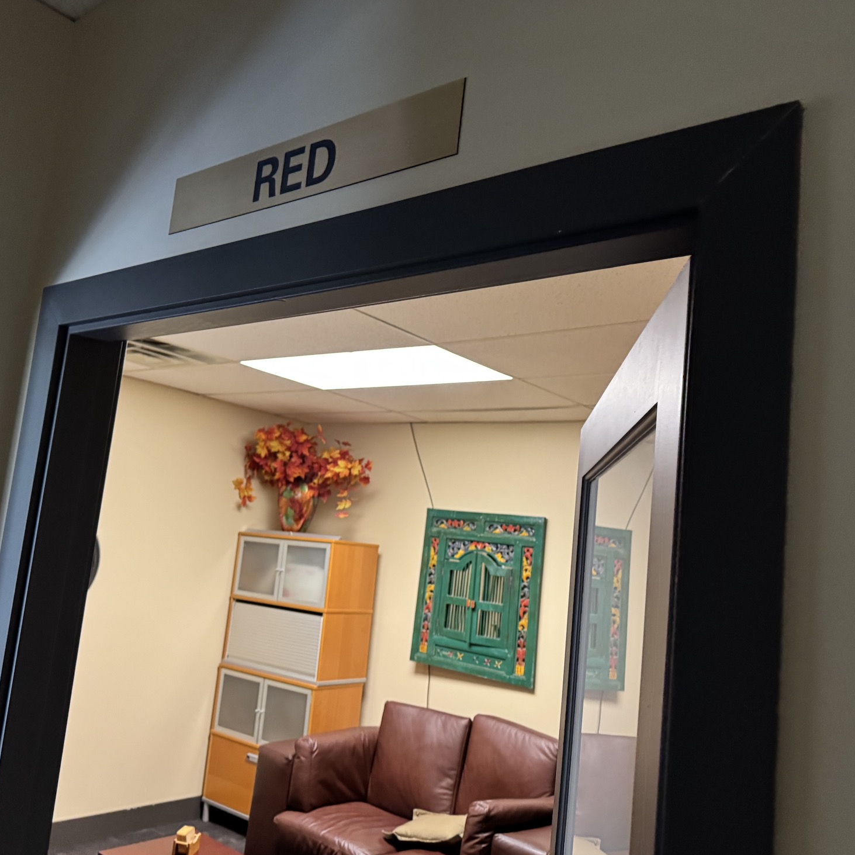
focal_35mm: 29
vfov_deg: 55.6
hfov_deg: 55.5
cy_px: 427
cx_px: 383
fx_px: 810
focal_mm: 6.76
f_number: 1.78
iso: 640
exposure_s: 1/60
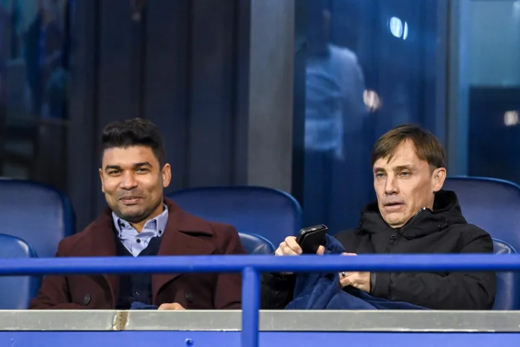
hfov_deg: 5.2
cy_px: 174
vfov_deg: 3.4
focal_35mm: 400
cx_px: 260
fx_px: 5778
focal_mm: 400
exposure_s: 1/400
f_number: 4
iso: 4000
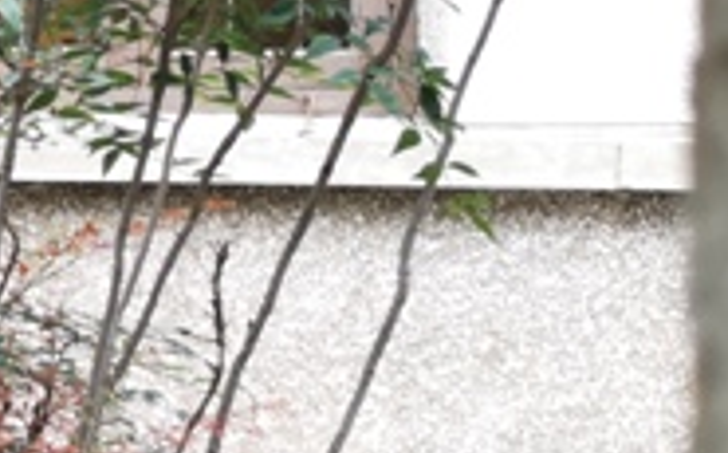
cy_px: 319
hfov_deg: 14.1
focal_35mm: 124
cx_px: -736
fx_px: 2456
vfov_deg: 10.5
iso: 125
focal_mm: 3.95
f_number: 1.8
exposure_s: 1/50
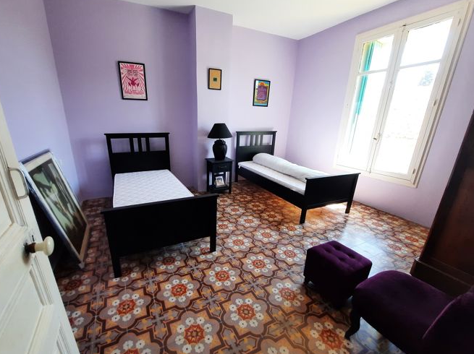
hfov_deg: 102.0
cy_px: 184
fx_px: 192
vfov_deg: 85.5
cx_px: 221
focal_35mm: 14
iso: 50
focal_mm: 1.74
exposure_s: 1/50
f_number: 2.2
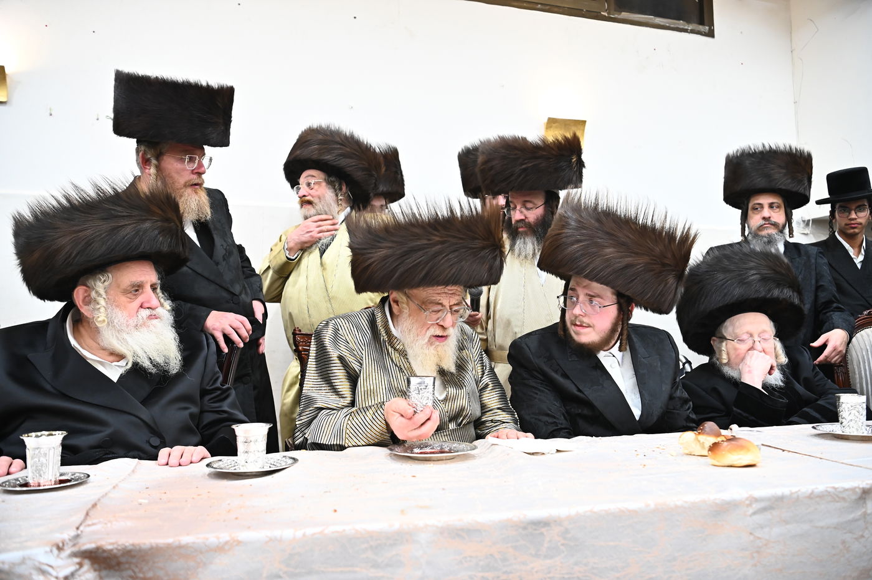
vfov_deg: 44.9
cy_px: 290
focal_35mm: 29
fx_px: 702
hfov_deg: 63.7
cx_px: 436
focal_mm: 29
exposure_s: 1/200
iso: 2500
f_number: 4
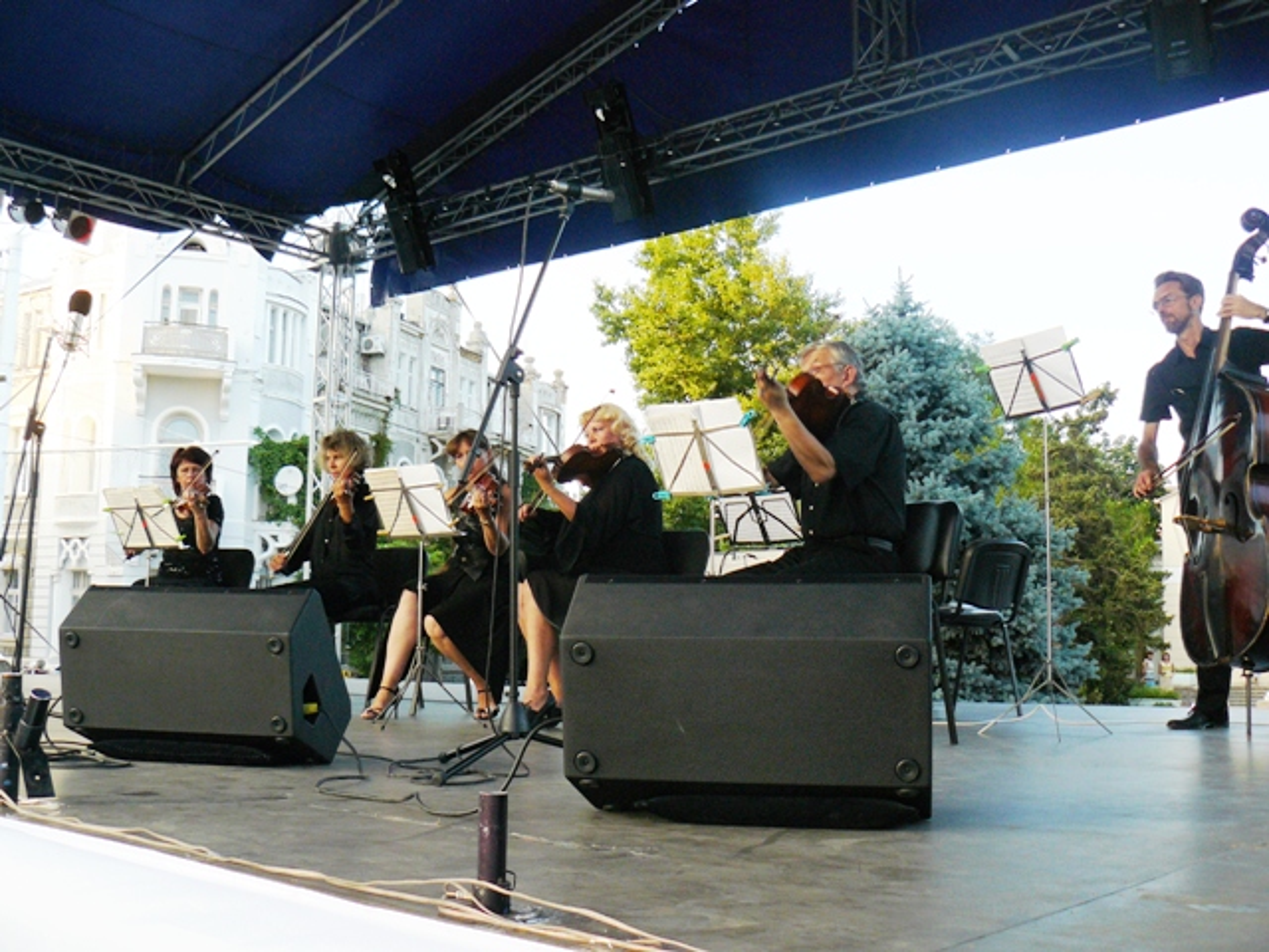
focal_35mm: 36
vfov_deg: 39.7
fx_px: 1320
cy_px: 476
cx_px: 634
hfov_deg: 51.4
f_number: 3.2
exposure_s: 1/100
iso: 100
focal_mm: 6
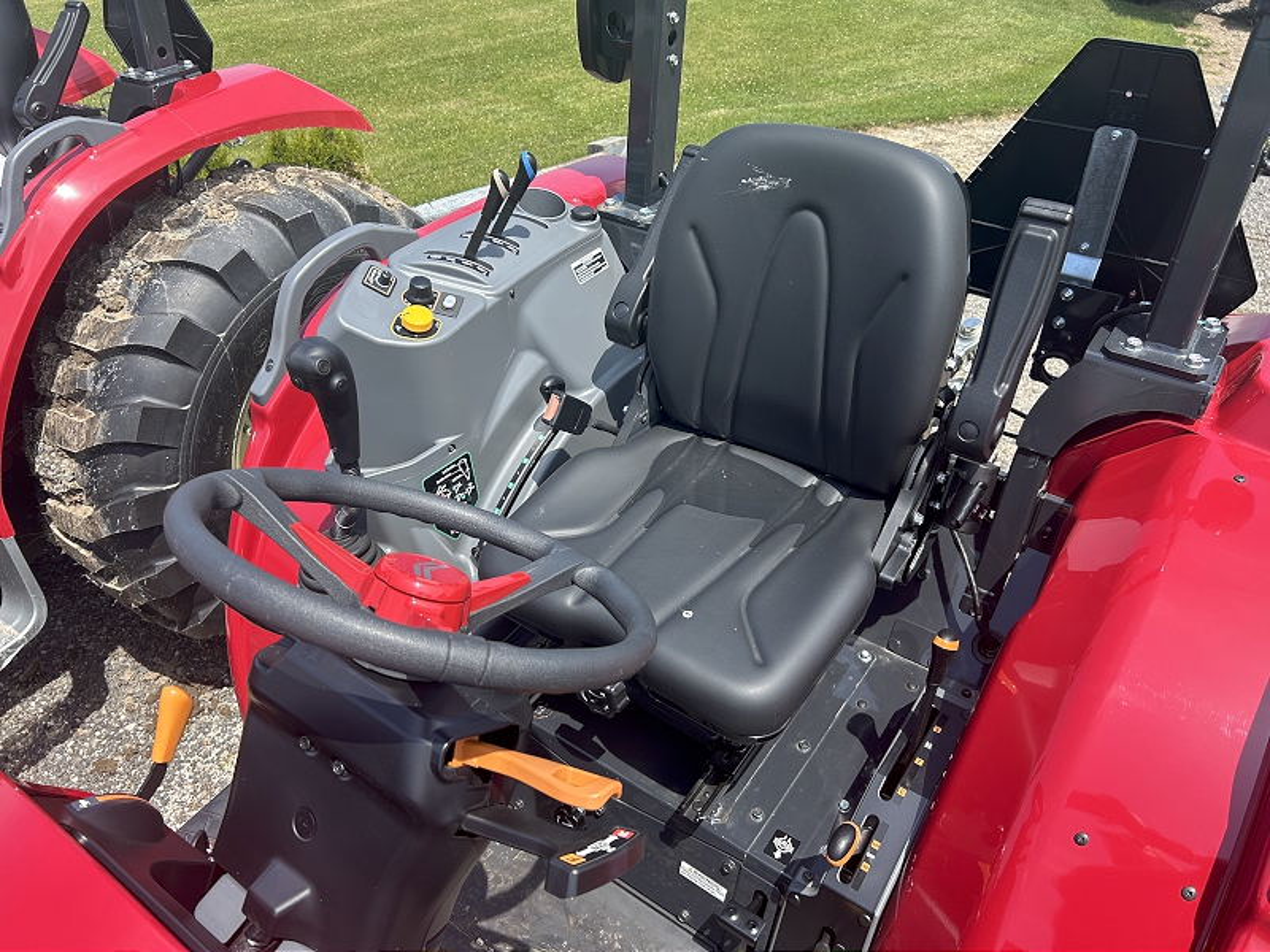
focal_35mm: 26
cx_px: 635
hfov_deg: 67.3
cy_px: 476
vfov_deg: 53.1
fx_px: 954
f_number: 1.5
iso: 50
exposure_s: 1/1669
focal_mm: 5.7
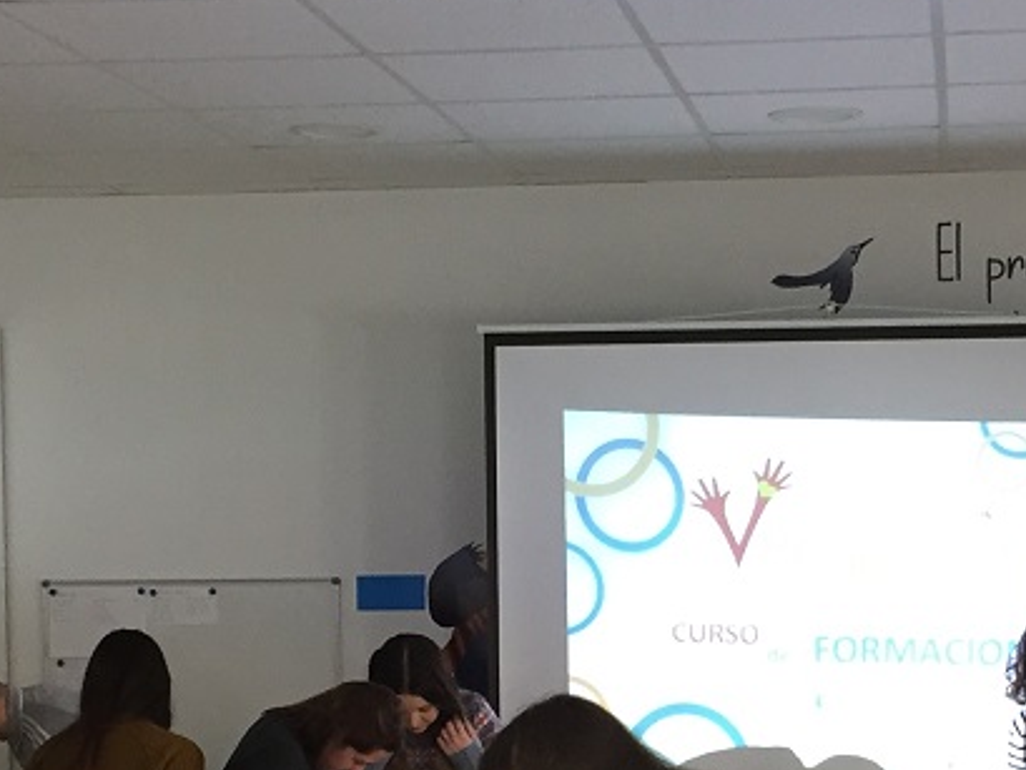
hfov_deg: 22.9
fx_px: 2520
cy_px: 690
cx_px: 667
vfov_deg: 17.1
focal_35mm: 85
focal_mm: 4.15
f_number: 2.2
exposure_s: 1/33
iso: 80
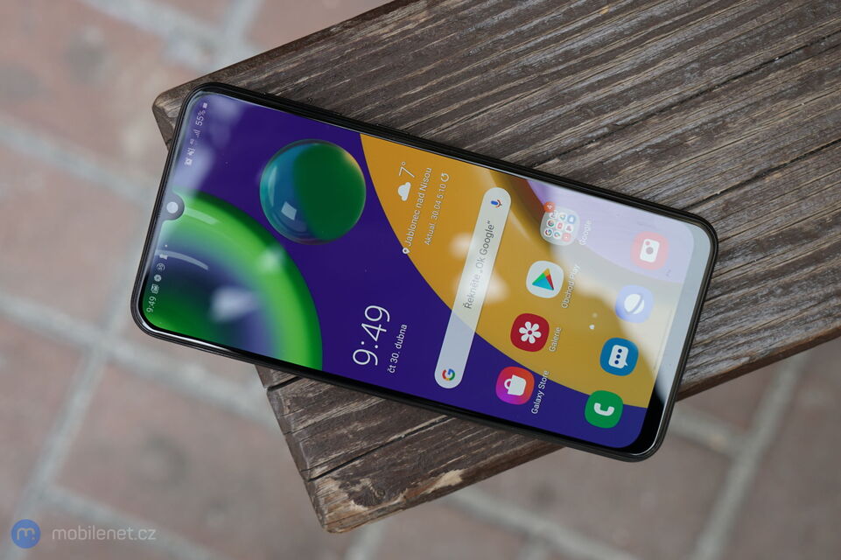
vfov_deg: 33.4
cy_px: 280
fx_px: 934
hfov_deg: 48.5
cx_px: 420
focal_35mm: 40
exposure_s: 1/125
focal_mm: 40
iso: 160
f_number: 4.5
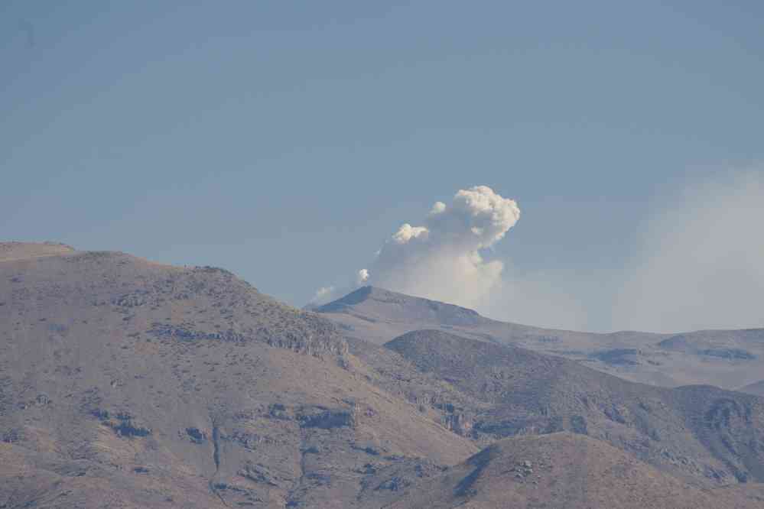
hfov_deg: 4.6
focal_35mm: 450
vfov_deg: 3.1
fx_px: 9549
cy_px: 254
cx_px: 382
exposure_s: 1/320
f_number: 9
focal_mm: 300
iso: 400
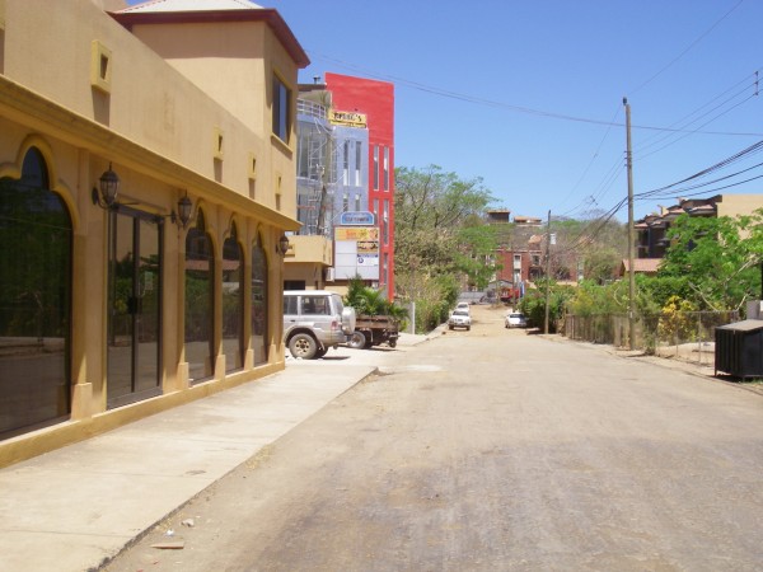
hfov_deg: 42.9
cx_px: 382
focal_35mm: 44
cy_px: 286
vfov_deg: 32.9
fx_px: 970
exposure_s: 1/200
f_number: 6.8
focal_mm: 7.3
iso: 64
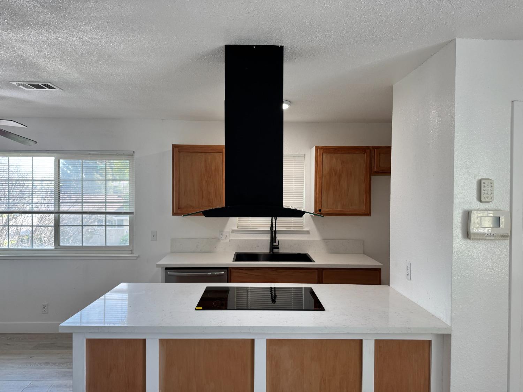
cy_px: 196
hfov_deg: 71.6
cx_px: 262
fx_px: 363
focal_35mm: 24
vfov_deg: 56.8
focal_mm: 6.76
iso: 160
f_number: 1.78
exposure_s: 1/120
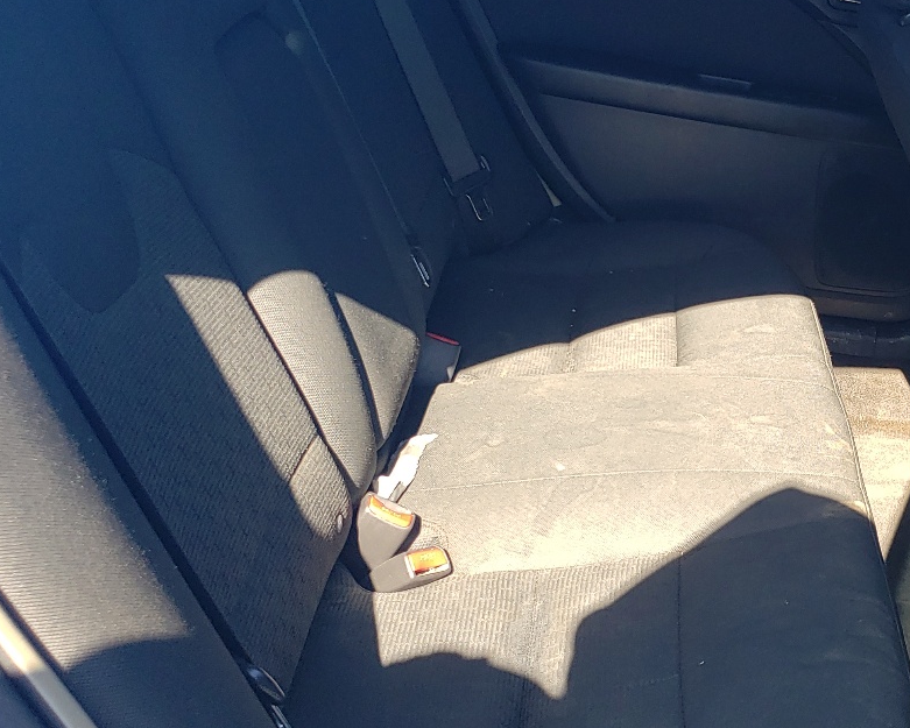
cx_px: 790
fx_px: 1401
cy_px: 348
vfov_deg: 29.1
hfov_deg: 34.3
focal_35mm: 52
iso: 50
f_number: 1.5
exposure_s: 1/312
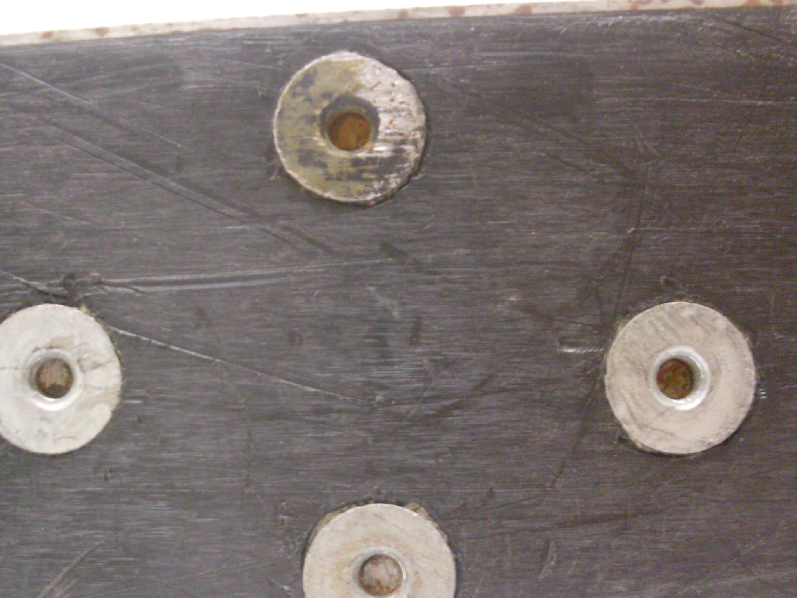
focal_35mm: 48
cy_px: 333
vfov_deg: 30.2
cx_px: 350
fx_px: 1105
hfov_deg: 39.6
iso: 200
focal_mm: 6.3
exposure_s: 1/8
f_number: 2.8
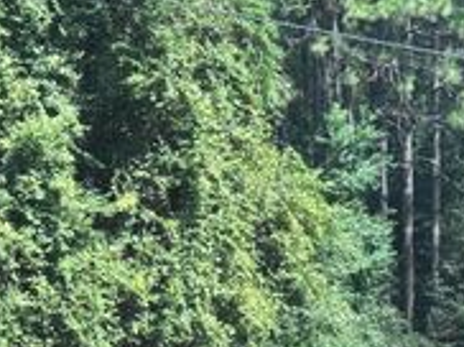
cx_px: -46
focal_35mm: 132
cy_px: 126
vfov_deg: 11.2
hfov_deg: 14.6
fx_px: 1767
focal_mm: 6.76
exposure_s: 1/1597
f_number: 1.78
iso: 64
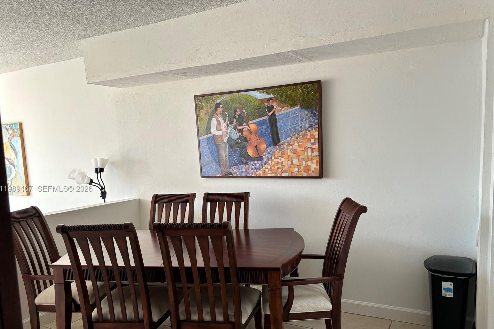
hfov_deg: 65.5
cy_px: 189
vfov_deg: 46.3
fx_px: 384
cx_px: 248
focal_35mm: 28
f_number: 1.6
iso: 100
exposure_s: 1/121
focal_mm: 5.96
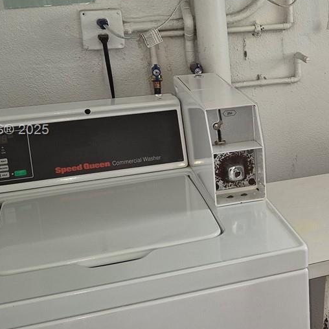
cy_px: 131
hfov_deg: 25.0
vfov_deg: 26.8
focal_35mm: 64
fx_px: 688
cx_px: 360
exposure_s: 1/60
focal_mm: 5.4
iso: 64
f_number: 1.8
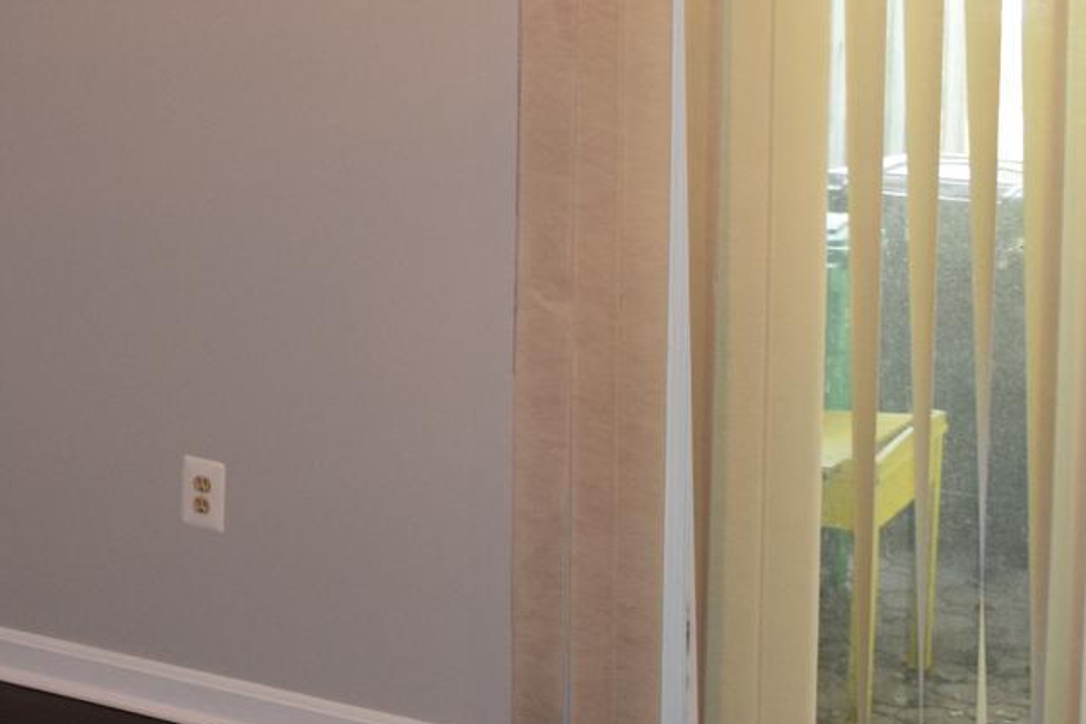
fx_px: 2624
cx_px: 94
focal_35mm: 87
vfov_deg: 15.6
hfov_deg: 22.8
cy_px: 178
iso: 800
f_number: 5
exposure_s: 1/100
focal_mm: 18
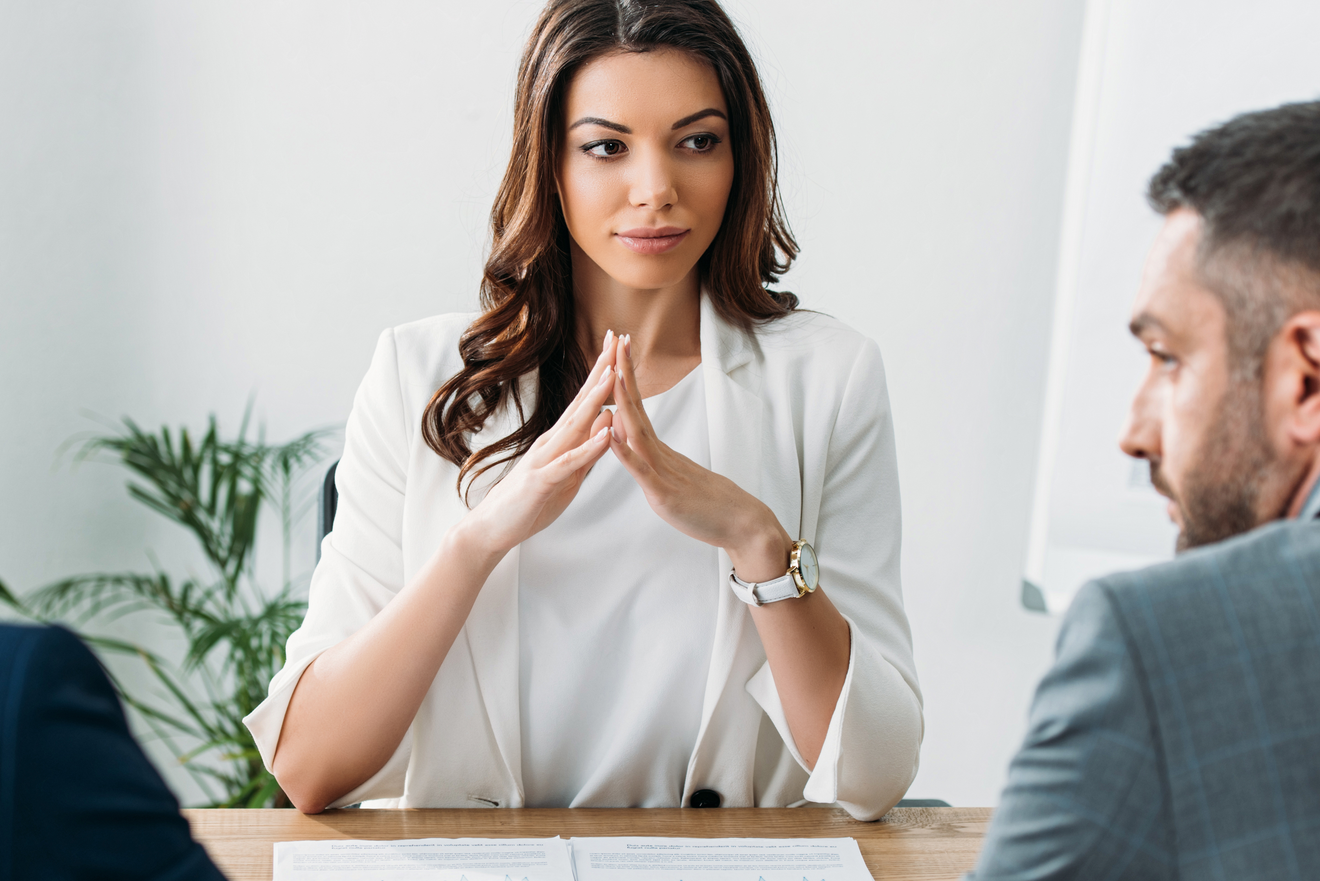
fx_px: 3924
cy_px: 548
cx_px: 613
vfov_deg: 12.8
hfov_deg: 19.1
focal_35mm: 107
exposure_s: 1/200
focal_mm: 70
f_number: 3.5
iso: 125
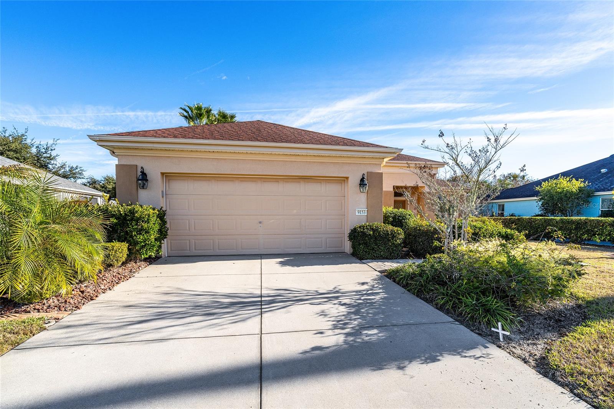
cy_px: 204
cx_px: 307
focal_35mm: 15
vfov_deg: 77.3
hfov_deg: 100.4
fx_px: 256
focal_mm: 15
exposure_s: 1/640
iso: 320
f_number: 8
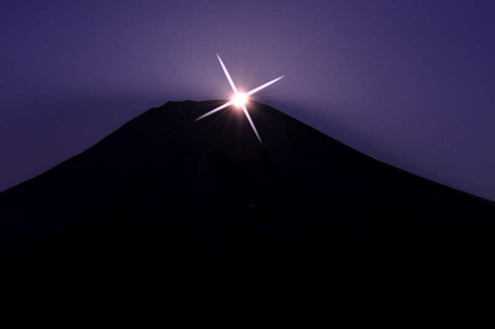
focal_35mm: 128
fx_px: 1751
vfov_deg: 10.7
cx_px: 248
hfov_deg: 16.1
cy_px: 164
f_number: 18
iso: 200
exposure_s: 1/4000
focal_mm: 85
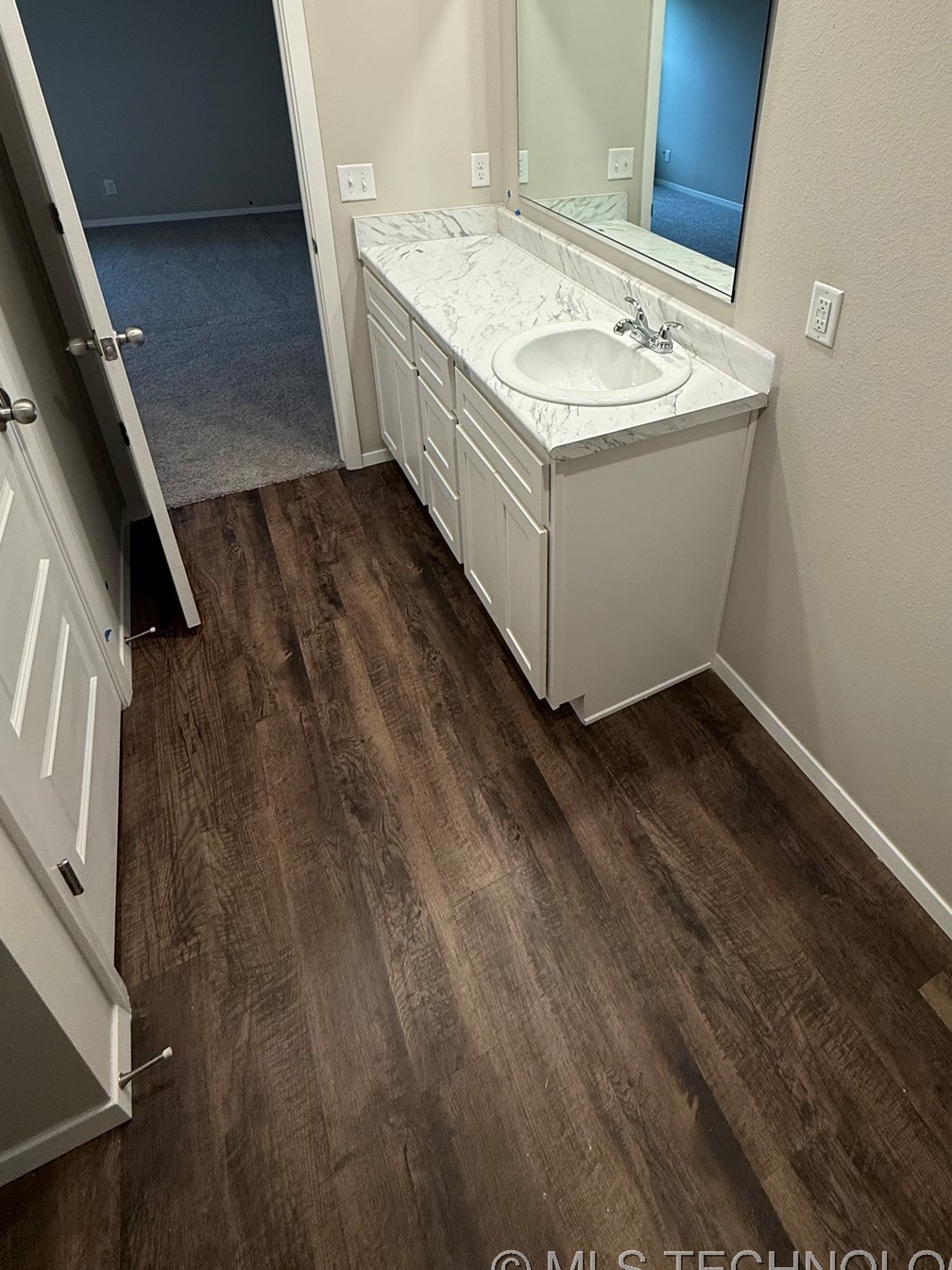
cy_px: 417
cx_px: 582
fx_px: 733
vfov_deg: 78.9
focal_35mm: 20
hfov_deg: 65.2
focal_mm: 2.22
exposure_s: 1/120
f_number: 2.2
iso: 160
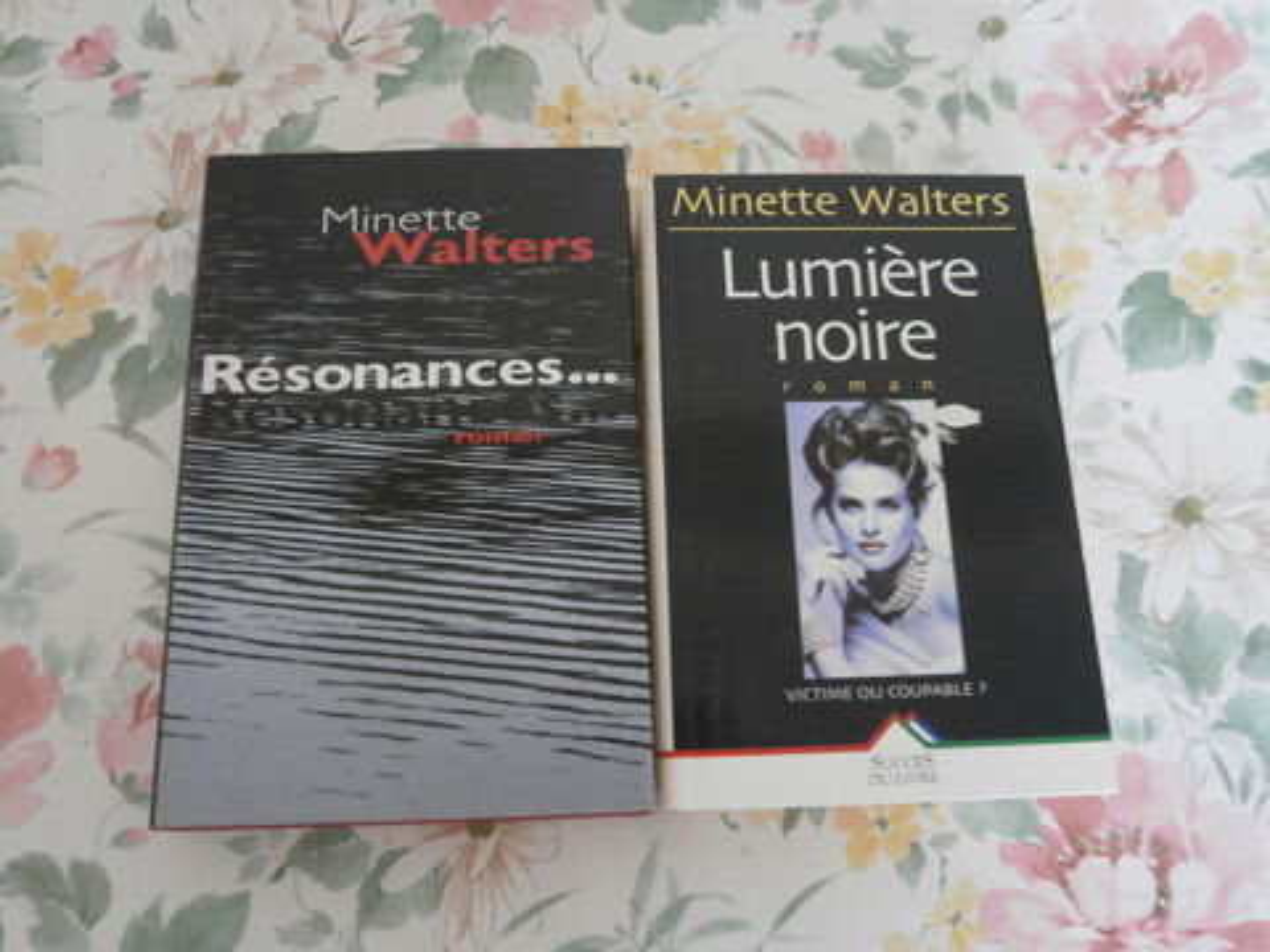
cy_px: 476
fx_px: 954
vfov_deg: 53.1
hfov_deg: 67.3
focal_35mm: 26
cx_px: 635
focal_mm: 4.7
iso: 200
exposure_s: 1/8
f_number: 2.8
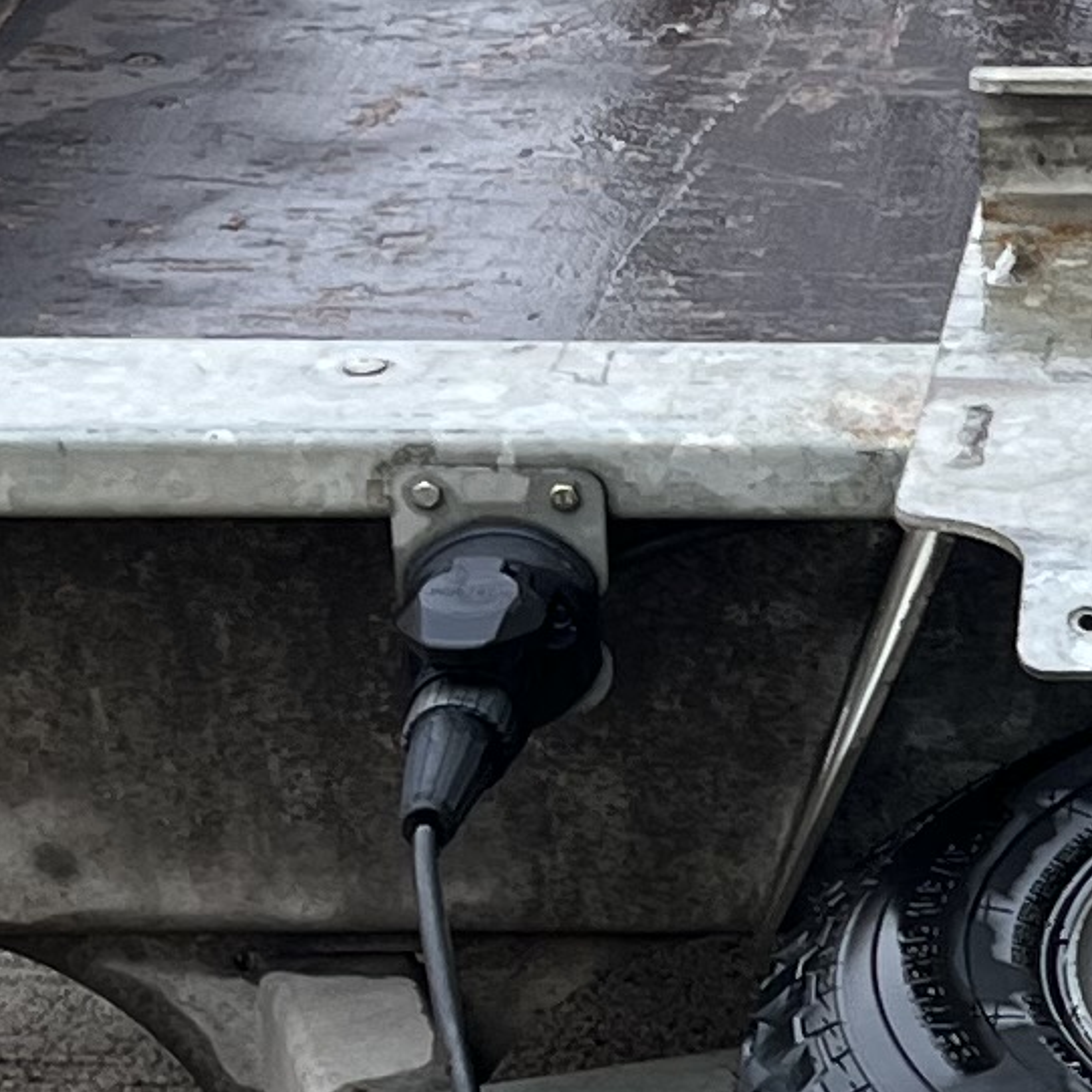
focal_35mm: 171
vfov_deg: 10.2
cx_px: 1801
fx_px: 6103
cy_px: 673
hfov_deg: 9.8
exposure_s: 1/122
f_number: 1.6
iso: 40
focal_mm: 5.1
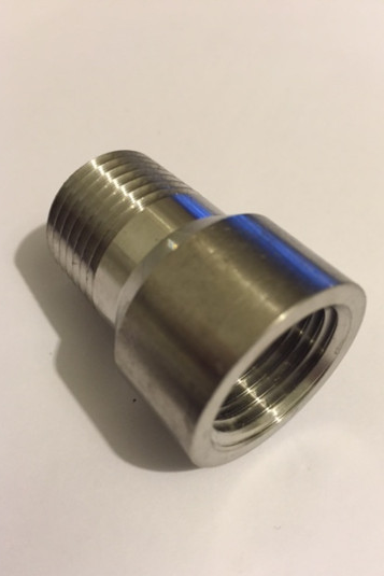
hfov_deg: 42.4
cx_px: 193
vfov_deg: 60.3
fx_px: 496
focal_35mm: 31
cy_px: 295
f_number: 2.2
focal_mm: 4.15
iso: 250
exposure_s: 1/33
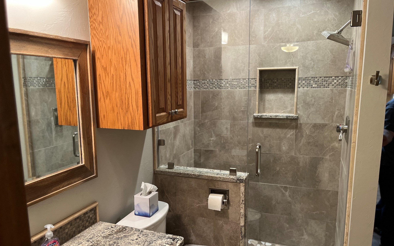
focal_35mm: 28
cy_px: 134
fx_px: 301
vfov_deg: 44.5
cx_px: 196
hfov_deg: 66.5
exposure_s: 1/60
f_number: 1.6
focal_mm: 5.1
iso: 100
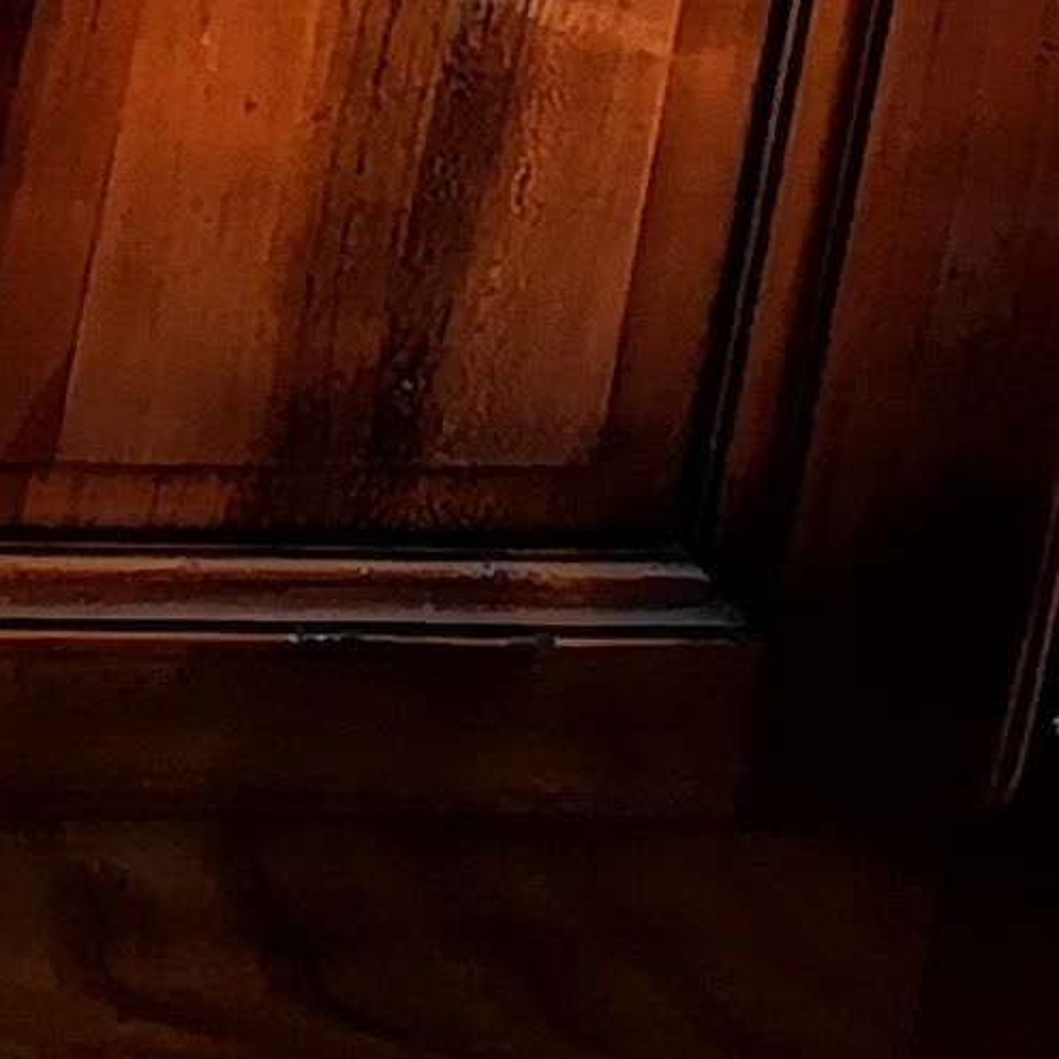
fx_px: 6092
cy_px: -531
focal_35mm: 176
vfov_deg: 9.6
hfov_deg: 9.2
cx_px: -1234
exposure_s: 4
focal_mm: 5.58
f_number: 1.8
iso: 640
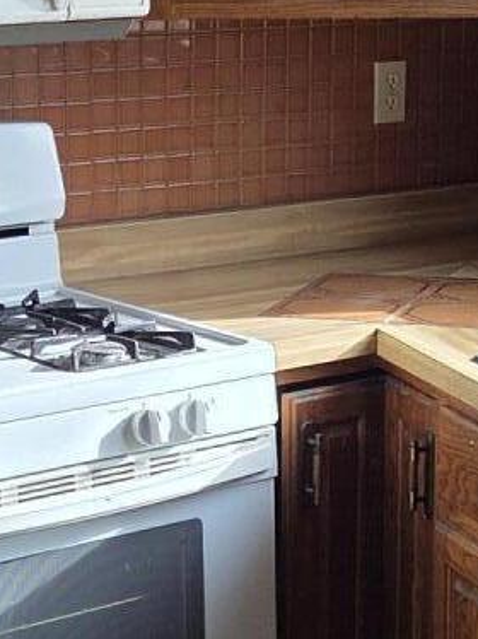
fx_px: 2267
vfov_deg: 16.0
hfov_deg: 12.0
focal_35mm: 123
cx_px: 282
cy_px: 383
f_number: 1.8
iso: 80
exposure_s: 1/180
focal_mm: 5.4
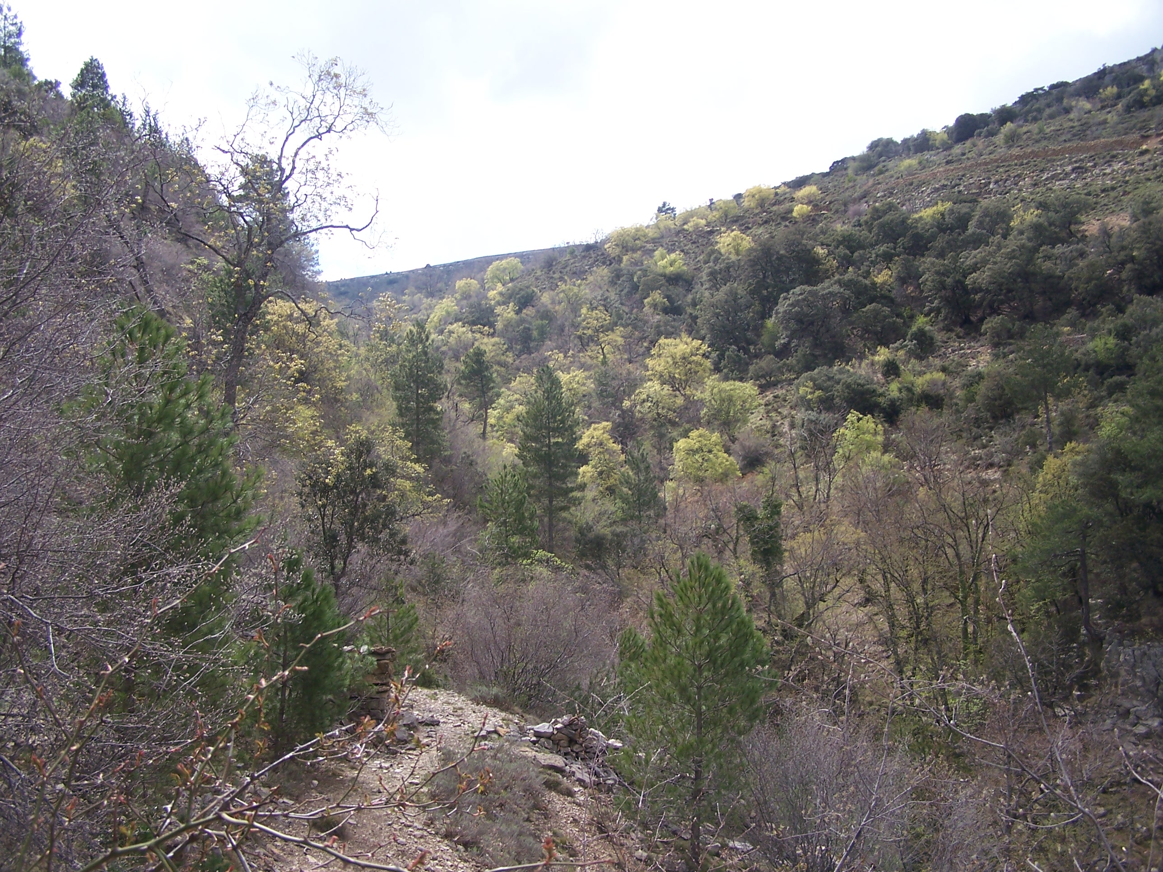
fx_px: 1277
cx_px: 582
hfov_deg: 49.0
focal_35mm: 38
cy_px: 436
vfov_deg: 37.7
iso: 80
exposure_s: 1/800
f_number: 2.8
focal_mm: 6.3
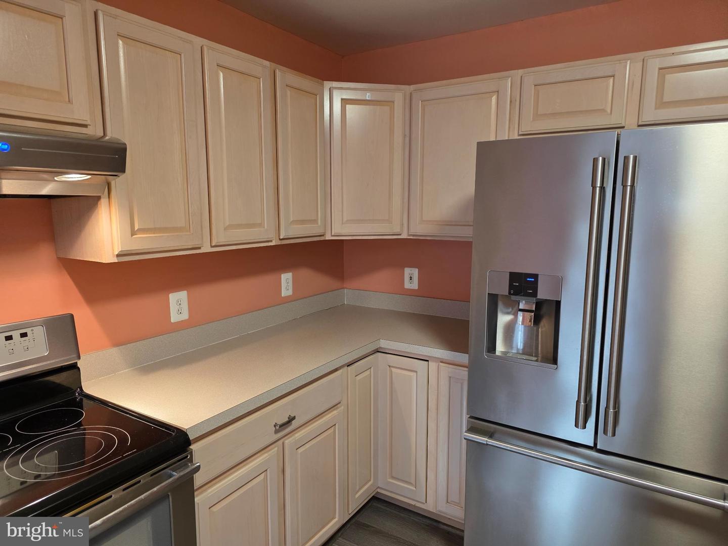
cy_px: 273
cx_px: 364
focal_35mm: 23
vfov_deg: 58.9
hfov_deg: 73.9
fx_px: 484
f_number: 1.7
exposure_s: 1/120
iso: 320
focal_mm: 6.3
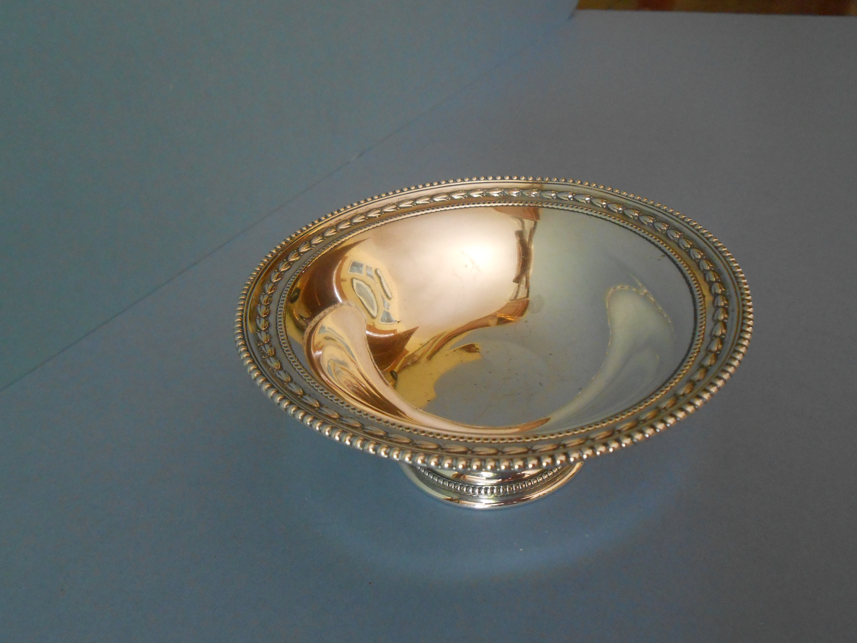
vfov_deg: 46.8
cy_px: 322
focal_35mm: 30
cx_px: 428
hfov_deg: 60.0
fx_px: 743
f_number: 3.8
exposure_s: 1/15
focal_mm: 5.3
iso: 400
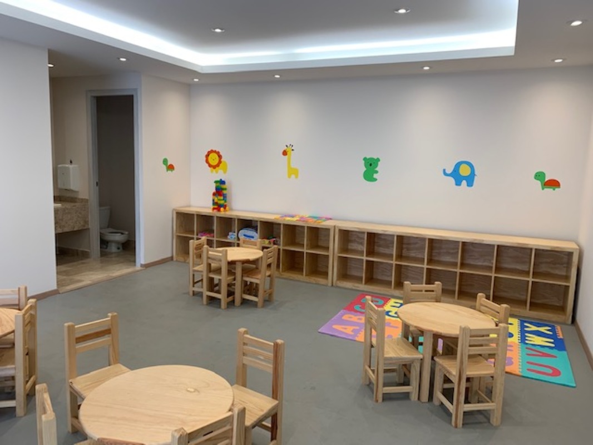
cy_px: 222
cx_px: 296
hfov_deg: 67.3
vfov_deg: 53.1
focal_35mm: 26
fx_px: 446
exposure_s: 1/120
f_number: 1.8
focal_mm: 4.25
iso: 64
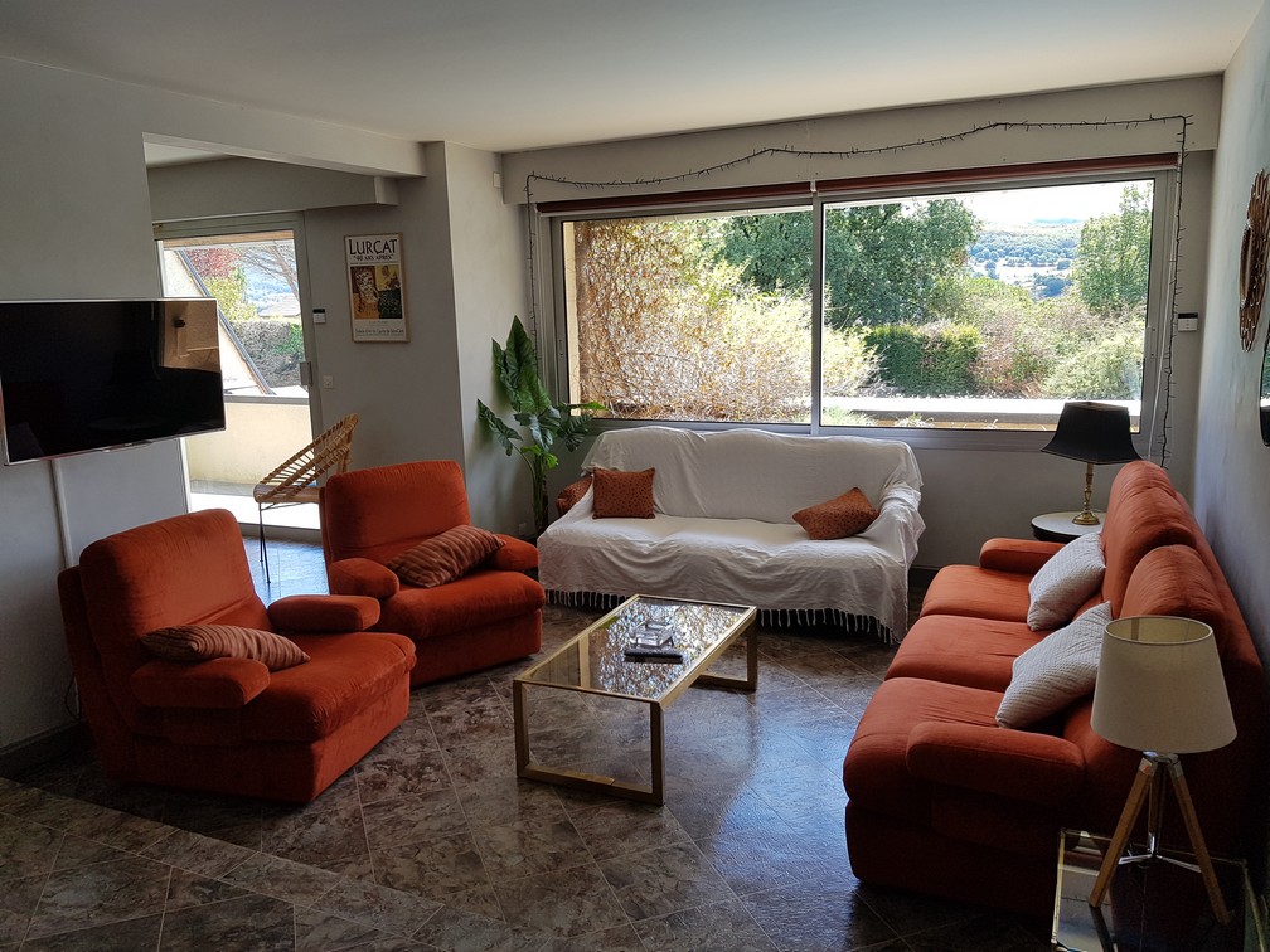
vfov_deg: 53.1
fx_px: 954
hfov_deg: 67.3
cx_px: 635
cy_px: 476
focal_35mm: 26
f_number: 1.7
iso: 50
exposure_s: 1/183
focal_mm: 4.2
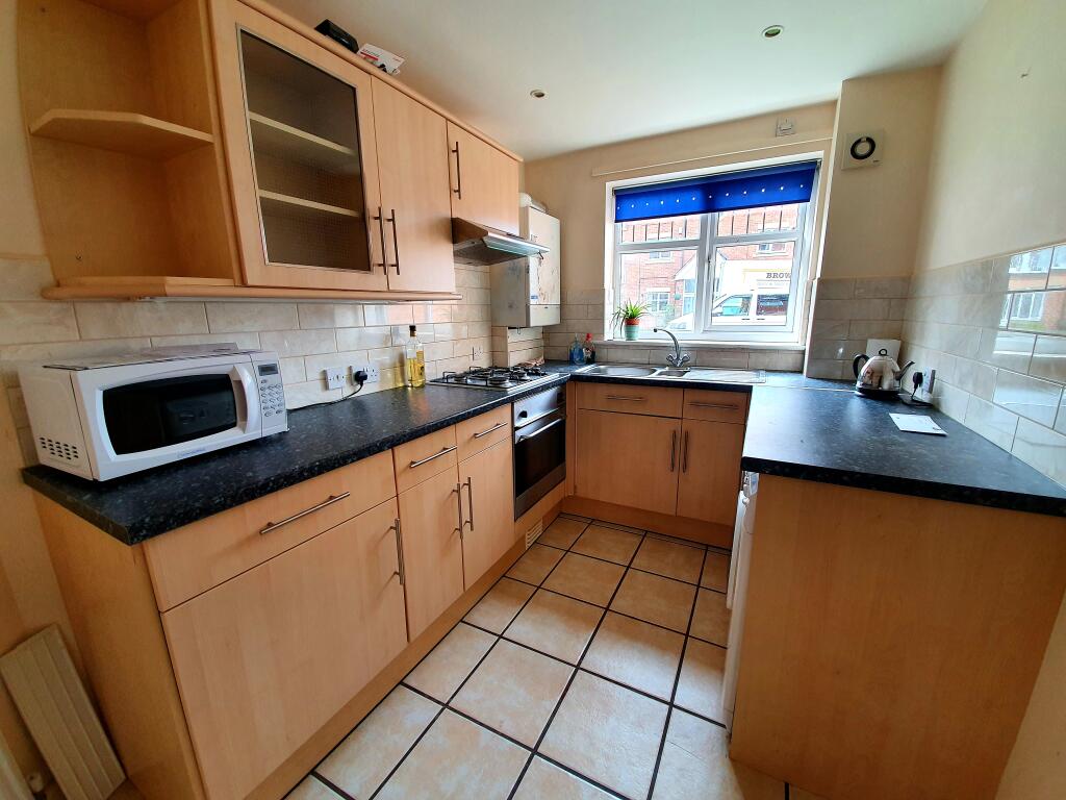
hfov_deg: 106.2
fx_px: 400
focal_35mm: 13
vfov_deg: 89.9
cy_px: 400
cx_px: 533
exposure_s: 1/50
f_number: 2.2
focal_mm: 1.8
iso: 80
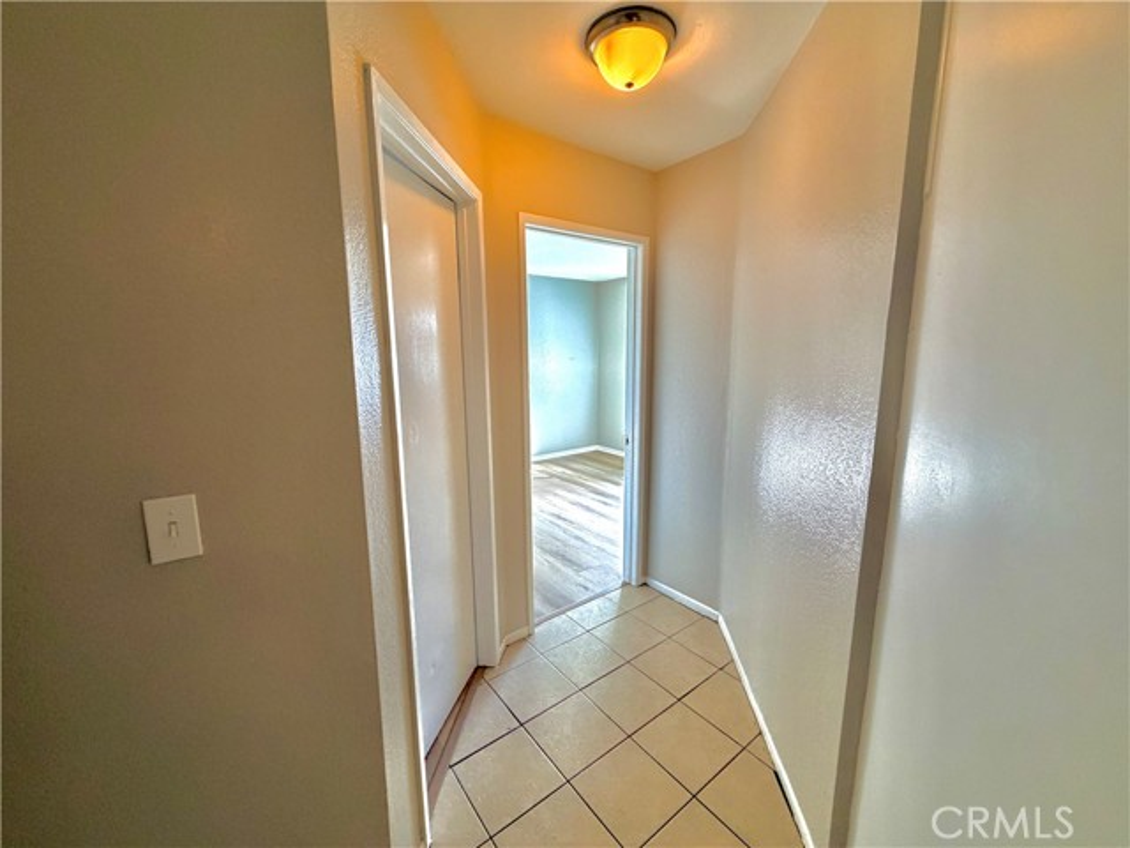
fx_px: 457
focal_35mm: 14
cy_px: 424
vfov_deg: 85.7
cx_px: 565
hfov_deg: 102.1
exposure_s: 1/120
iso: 320
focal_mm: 2.22
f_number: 2.2
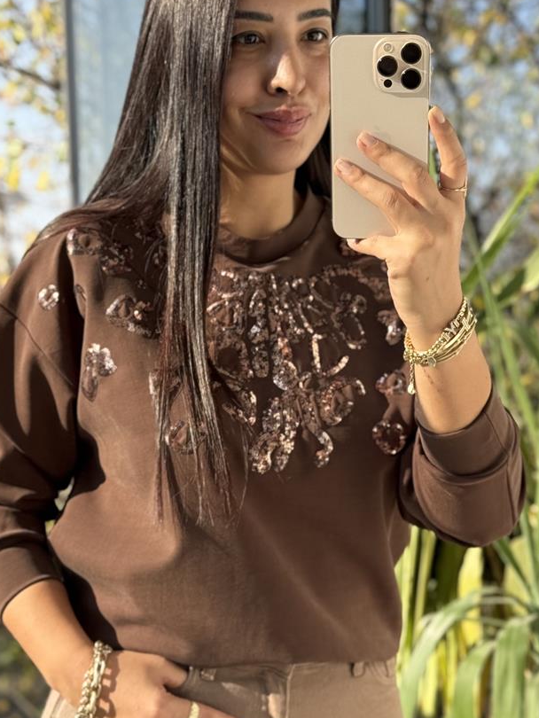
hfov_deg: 18.7
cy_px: 465
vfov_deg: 24.6
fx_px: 1639
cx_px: 262
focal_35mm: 79
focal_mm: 6.76
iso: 100
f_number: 1.78
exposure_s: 1/928
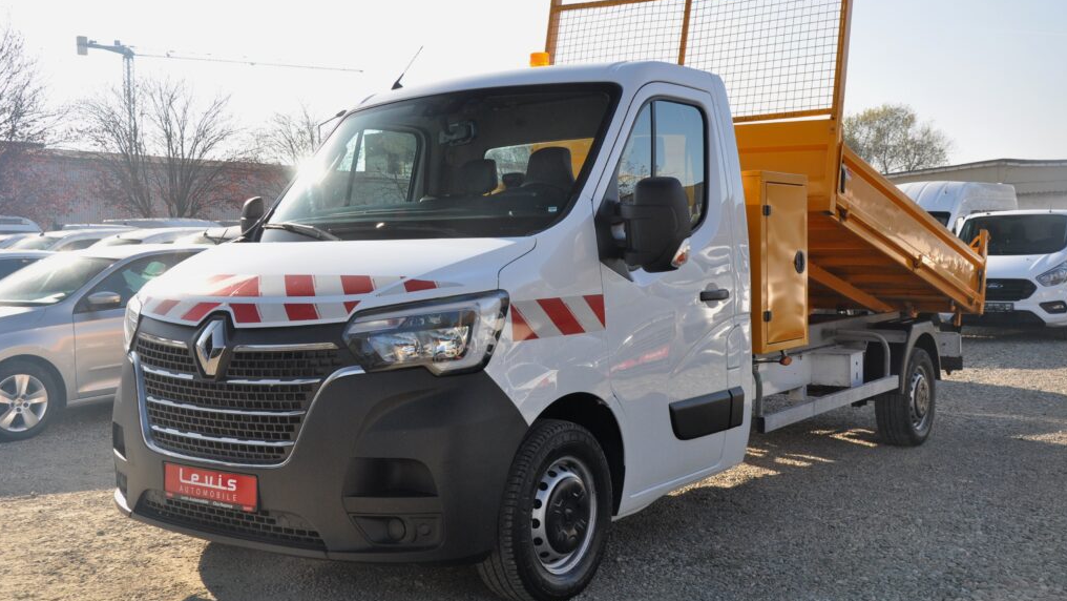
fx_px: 1119
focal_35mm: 40
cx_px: 534
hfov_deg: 51.0
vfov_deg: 30.0
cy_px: 260
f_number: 9
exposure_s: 1/320
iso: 500
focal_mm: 25
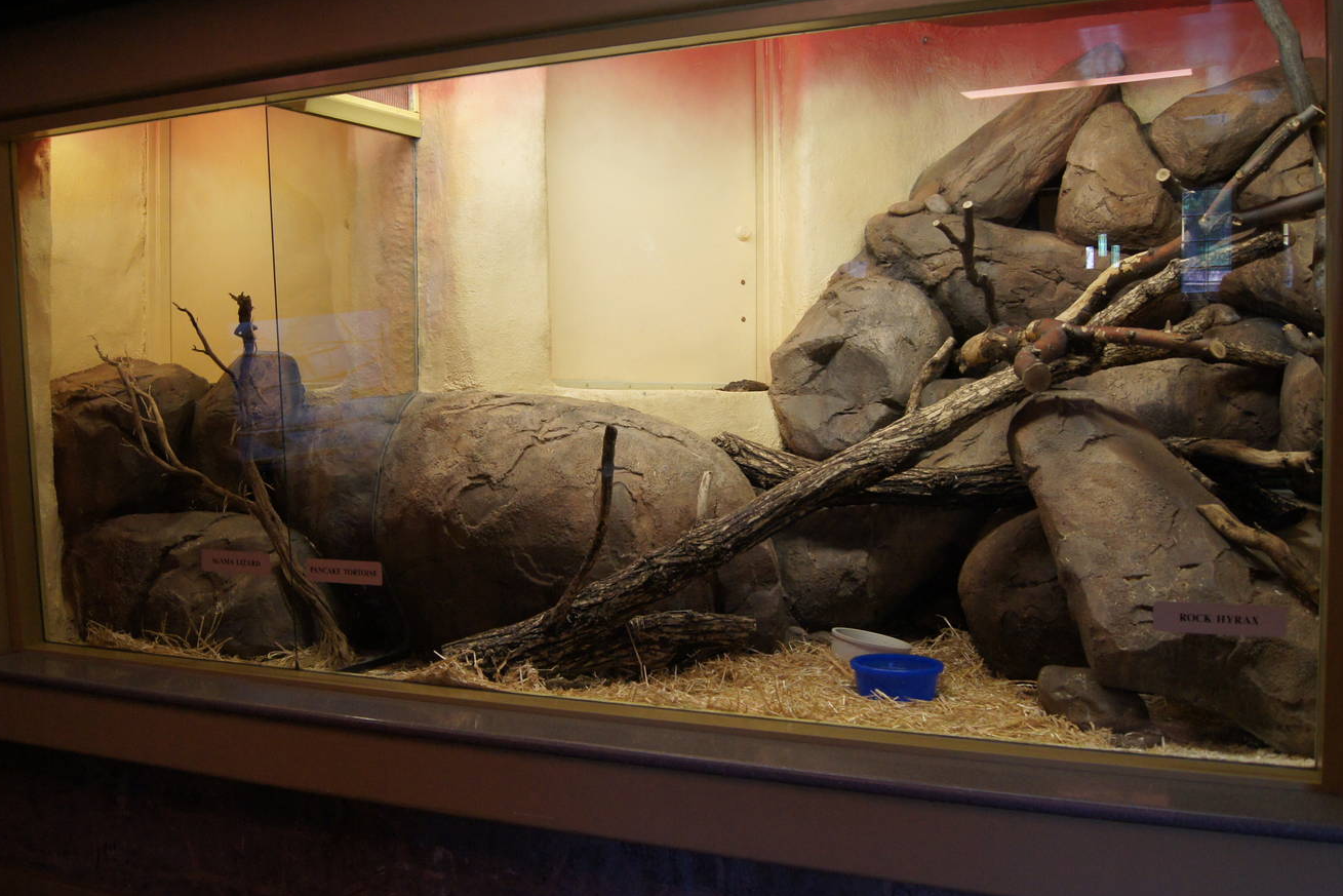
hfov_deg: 57.2
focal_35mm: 33
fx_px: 1231
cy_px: 445
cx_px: 647
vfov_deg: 40.0
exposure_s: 1/125
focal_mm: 18
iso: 800
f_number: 3.5
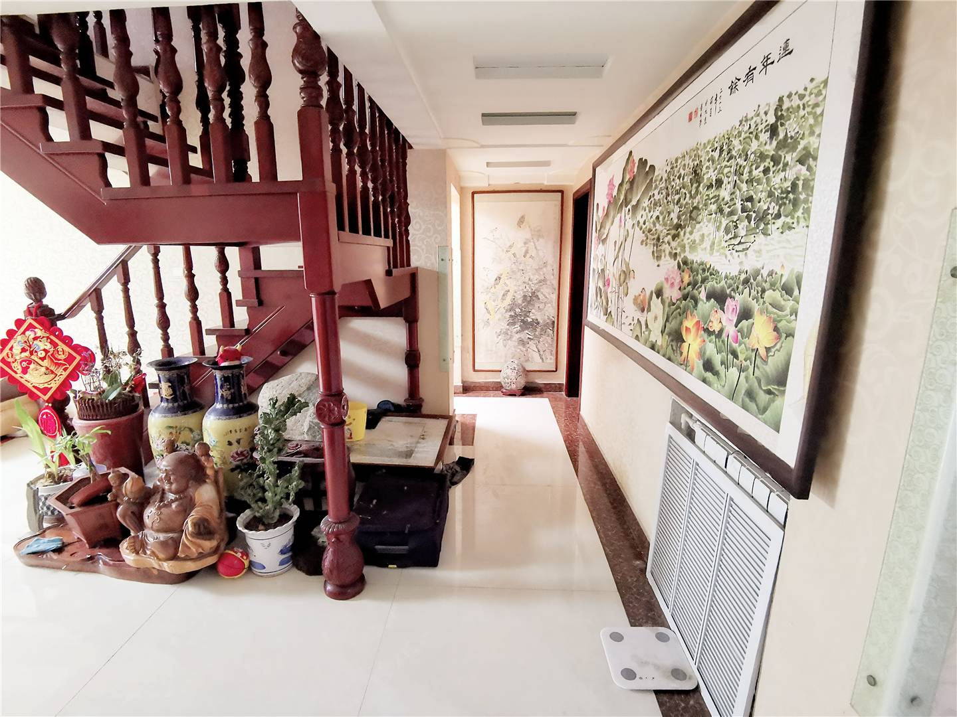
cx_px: 478
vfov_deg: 74.7
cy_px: 358
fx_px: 470
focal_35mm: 17
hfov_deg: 91.0
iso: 640
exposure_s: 1/25
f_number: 2.2
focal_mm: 2.26
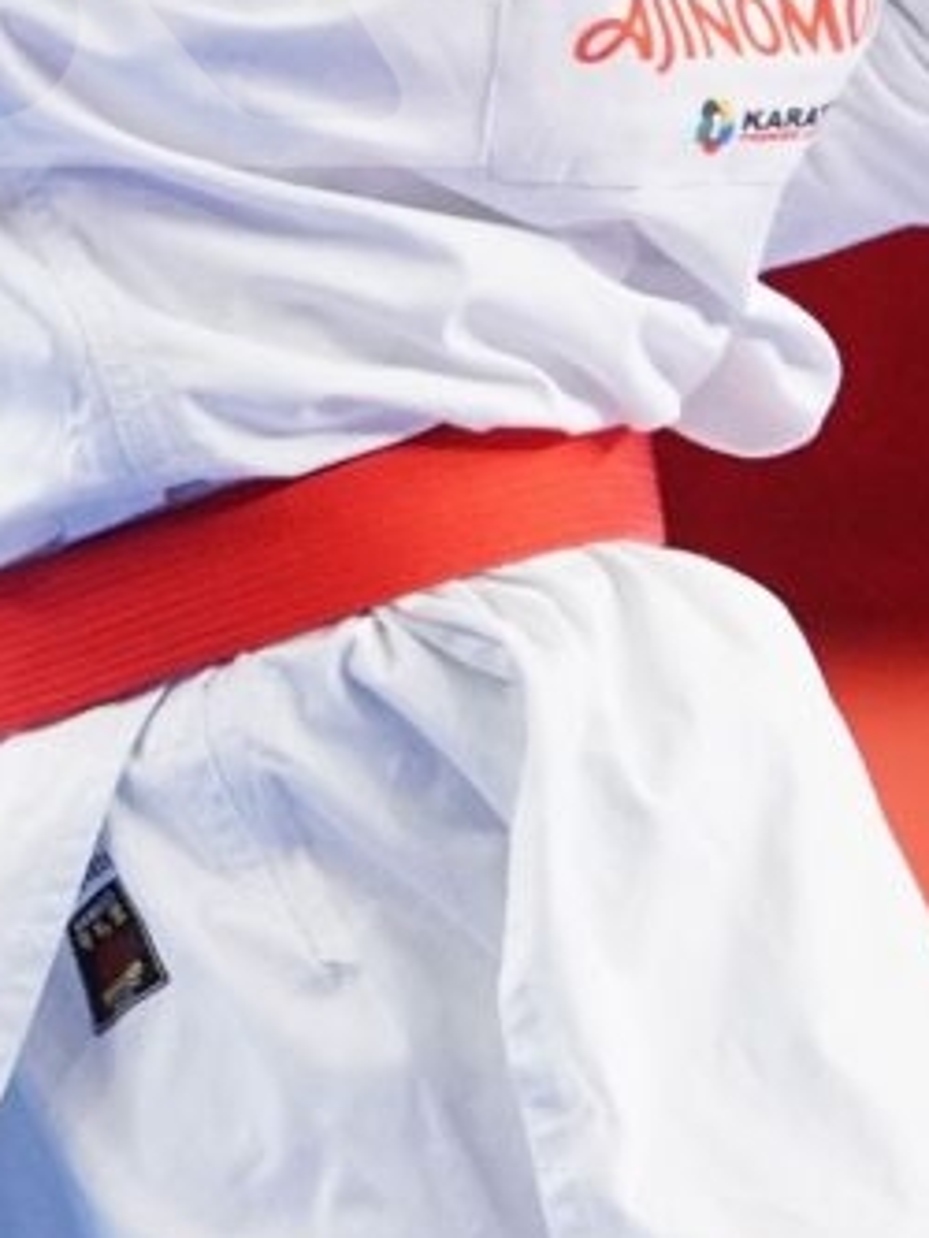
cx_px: -1119
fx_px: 41804
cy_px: -171
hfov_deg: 1.3
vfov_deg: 1.7
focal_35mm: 1169
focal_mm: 150
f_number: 3.2
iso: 1250
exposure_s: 1/400
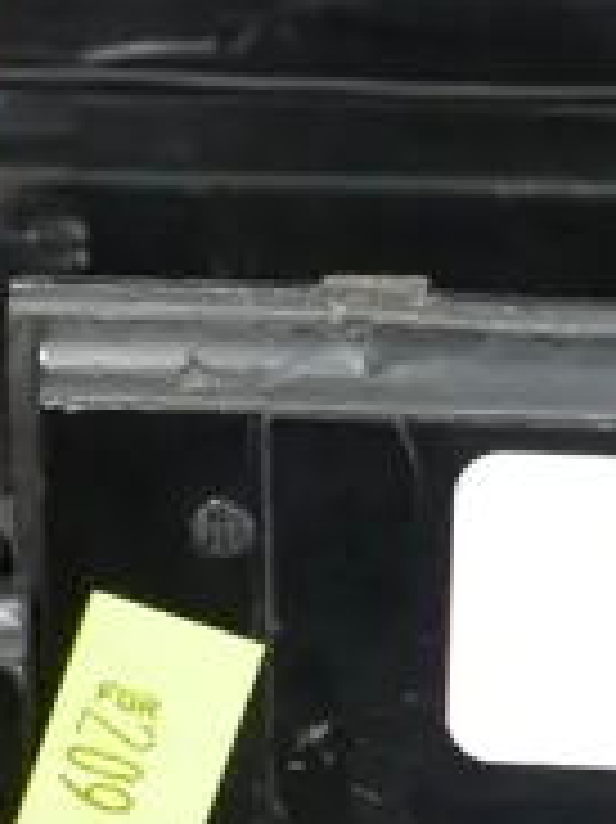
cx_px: 888
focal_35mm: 224
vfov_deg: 8.8
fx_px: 5321
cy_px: 558
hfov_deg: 6.5
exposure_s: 1/60
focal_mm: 20
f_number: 4.4
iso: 1600
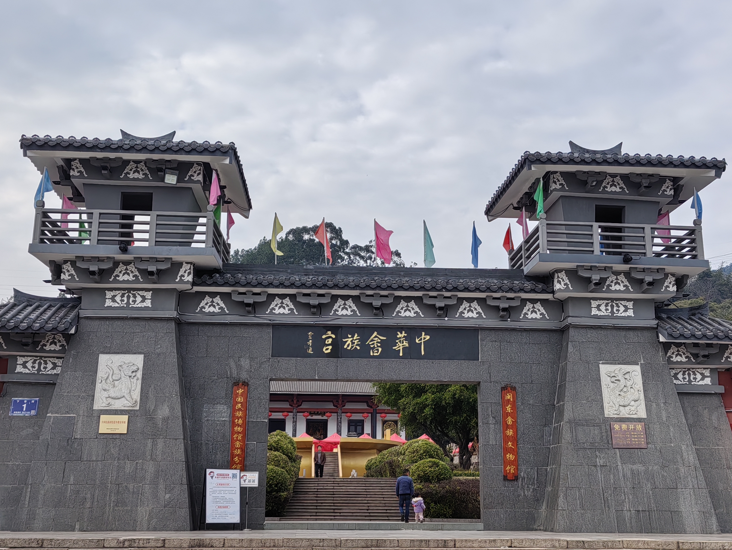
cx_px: 366
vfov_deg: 36.0
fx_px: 847
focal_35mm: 40
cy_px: 275
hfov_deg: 46.8
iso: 50
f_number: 1.9
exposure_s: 1/3205
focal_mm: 5.52
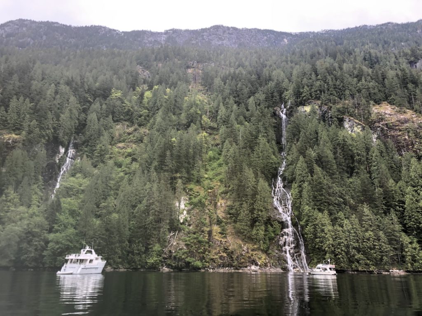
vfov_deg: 49.7
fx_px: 341
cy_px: 158
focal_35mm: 28
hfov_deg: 63.4
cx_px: 211
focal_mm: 3.99
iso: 20
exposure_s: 1/271
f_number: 1.8
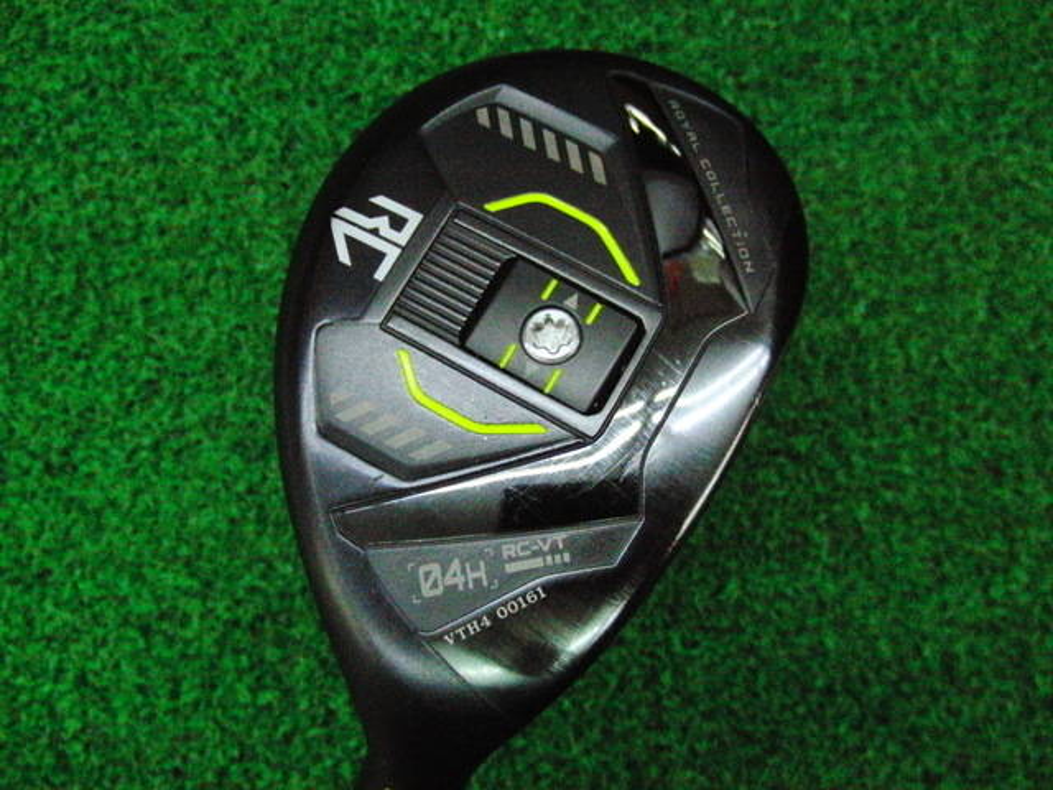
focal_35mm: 37
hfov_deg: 50.1
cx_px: 526
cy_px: 395
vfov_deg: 38.7
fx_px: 1126
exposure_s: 1/400
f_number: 3.6
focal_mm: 6.42
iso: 3200
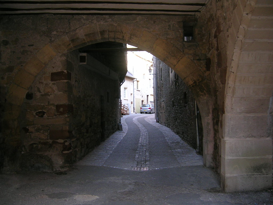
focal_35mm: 35
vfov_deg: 40.7
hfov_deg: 52.6
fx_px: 276
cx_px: 136
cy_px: 102
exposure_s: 1/30
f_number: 2.8
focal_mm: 5.4
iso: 56
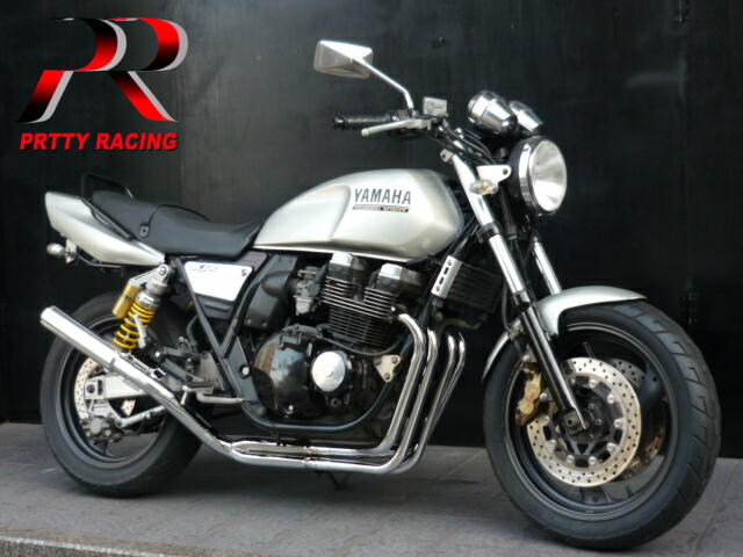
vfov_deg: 29.1
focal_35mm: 50
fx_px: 1073
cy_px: 278
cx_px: 372
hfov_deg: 38.2
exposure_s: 1/80
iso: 100
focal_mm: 5.5
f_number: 2.8
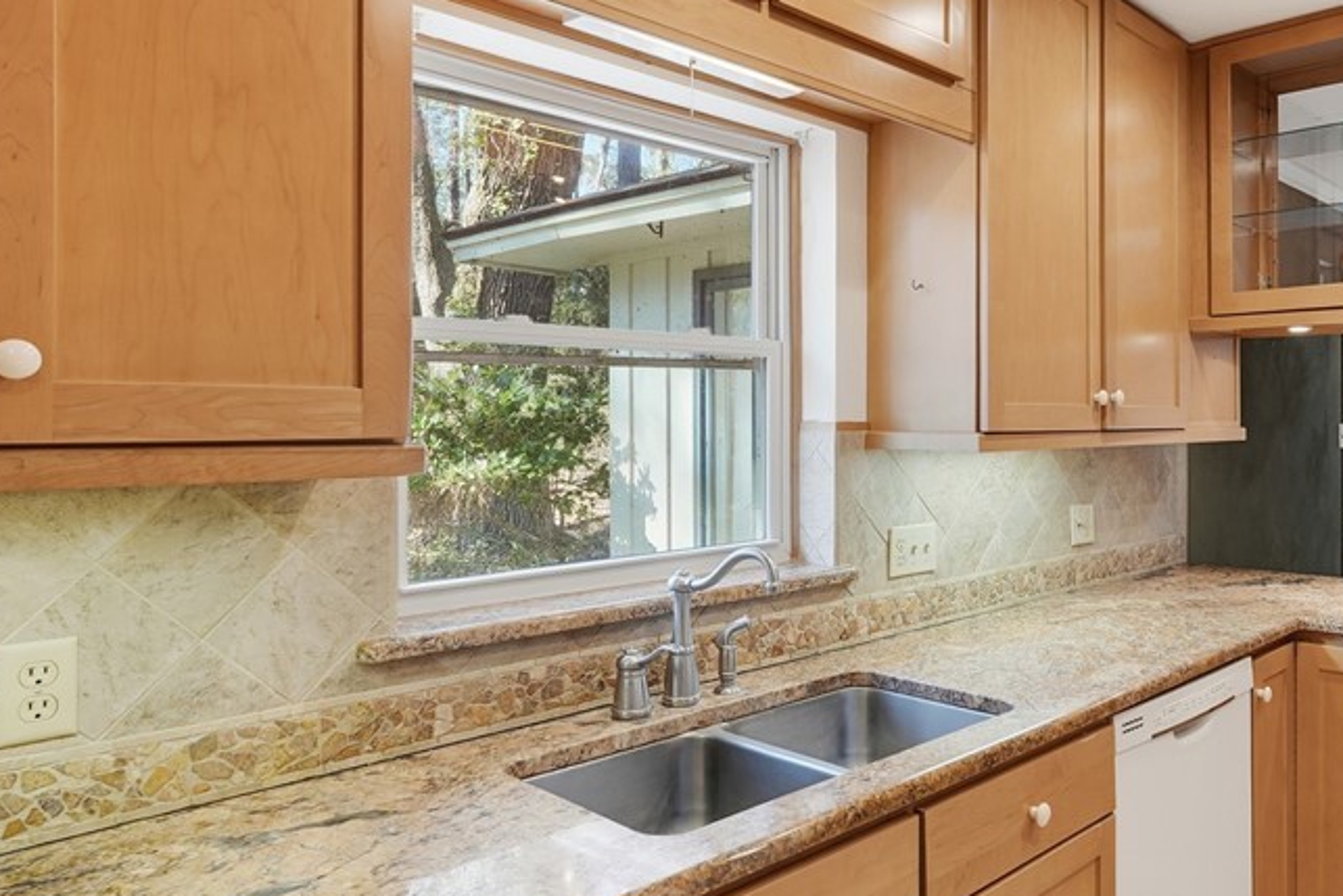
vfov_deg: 47.9
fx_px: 1007
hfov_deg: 64.9
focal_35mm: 27
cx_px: 935
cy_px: 414
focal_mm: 16
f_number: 9
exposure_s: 1/250
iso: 320
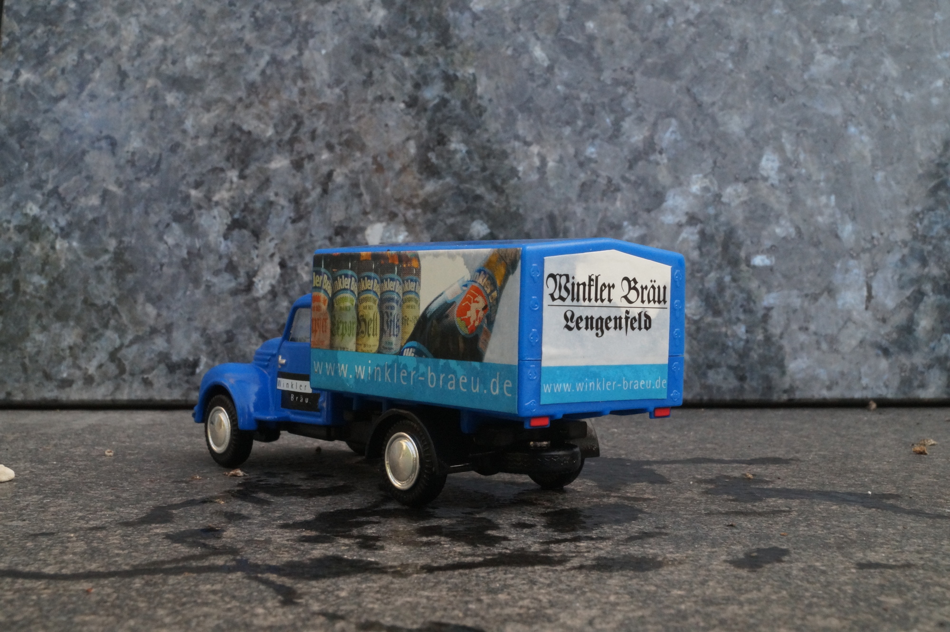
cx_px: 475
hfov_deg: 43.6
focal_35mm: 45
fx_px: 1187
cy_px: 316
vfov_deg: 29.8
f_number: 22
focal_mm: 30
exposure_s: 1/60
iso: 1600
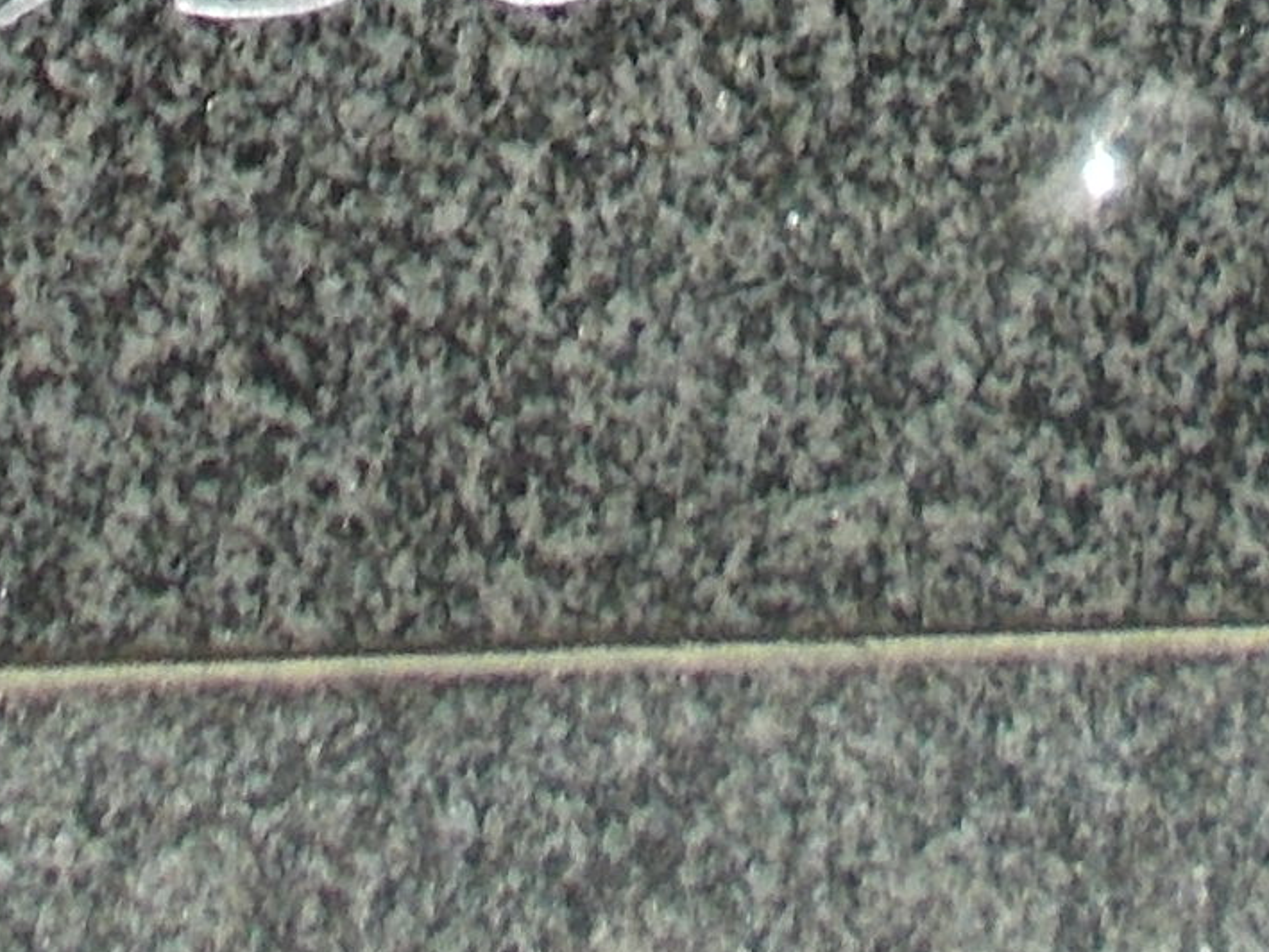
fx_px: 6196
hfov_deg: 11.7
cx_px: 582
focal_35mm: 169
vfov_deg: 7.6
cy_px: -1988
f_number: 8
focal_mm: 4.6
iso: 80
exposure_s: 1/125
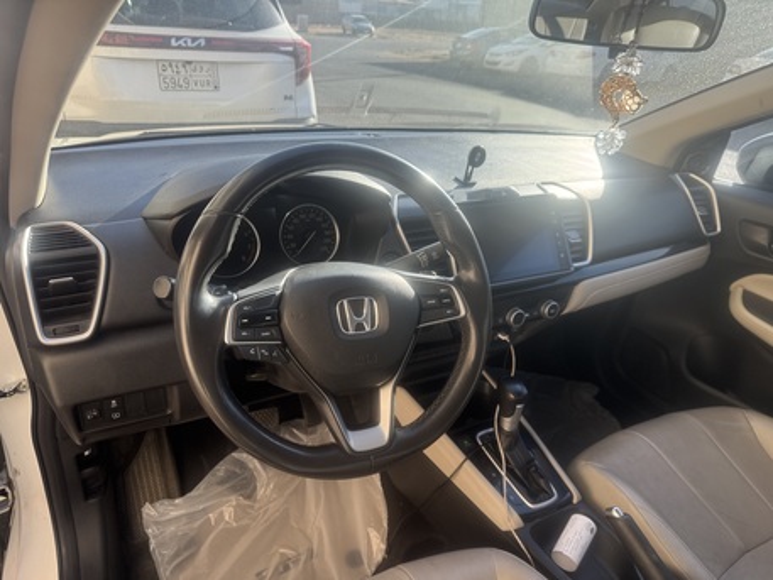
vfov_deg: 56.8
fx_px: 536
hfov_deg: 71.6
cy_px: 290
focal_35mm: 24
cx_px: 386
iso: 80
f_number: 1.78
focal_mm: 6.76
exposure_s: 1/685
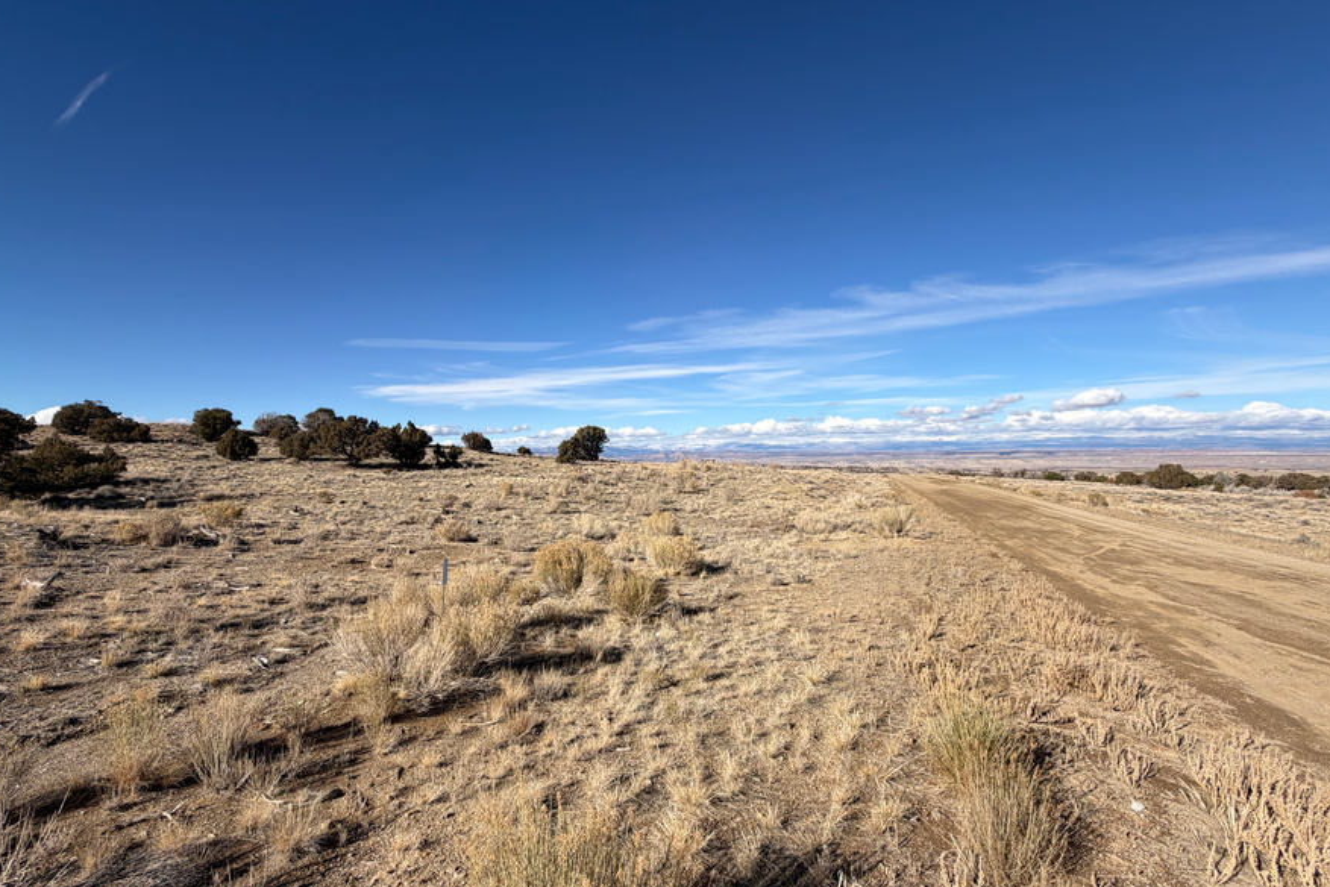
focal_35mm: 17
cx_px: 635
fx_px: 628
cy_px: 447
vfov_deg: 70.5
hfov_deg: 93.2
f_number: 2.2
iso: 20
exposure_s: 1/1105
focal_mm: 2.22
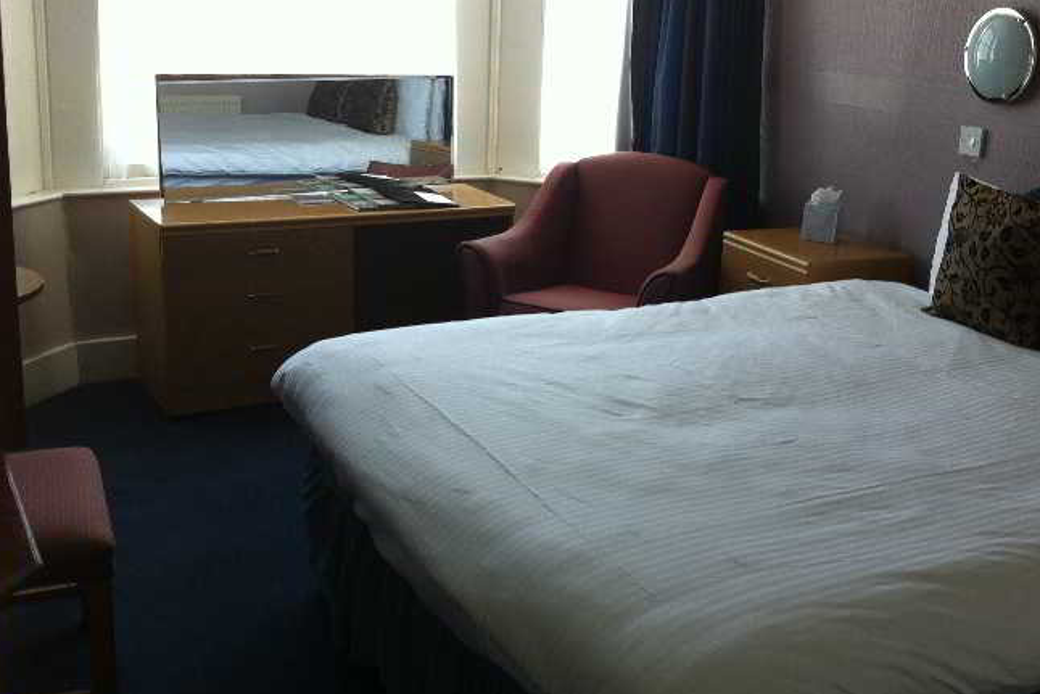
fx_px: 1300
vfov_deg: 29.9
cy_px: 324
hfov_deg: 43.4
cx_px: 618
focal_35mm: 45
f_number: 2.8
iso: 80
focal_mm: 3.85
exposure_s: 1/25
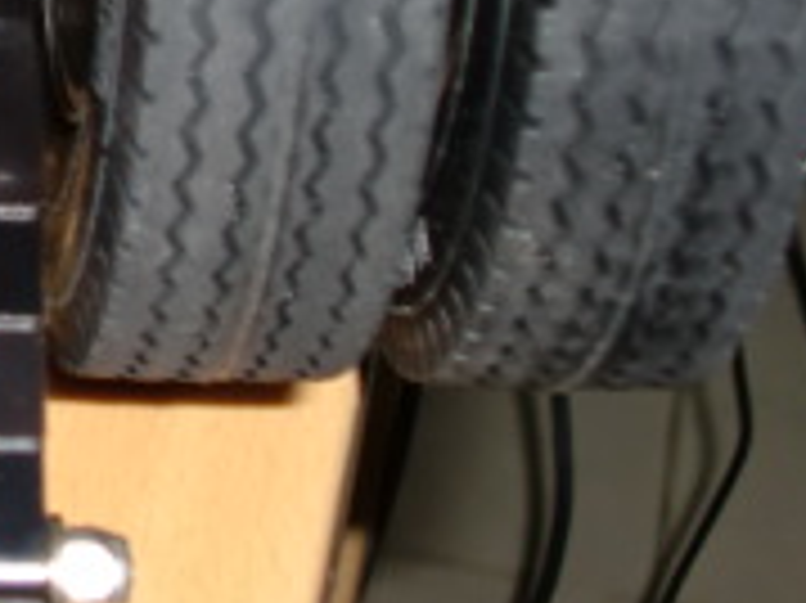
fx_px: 4328
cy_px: -108
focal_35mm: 186
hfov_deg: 10.1
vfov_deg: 7.9
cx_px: -572
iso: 64
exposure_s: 1/60
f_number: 3.4
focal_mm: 9.1
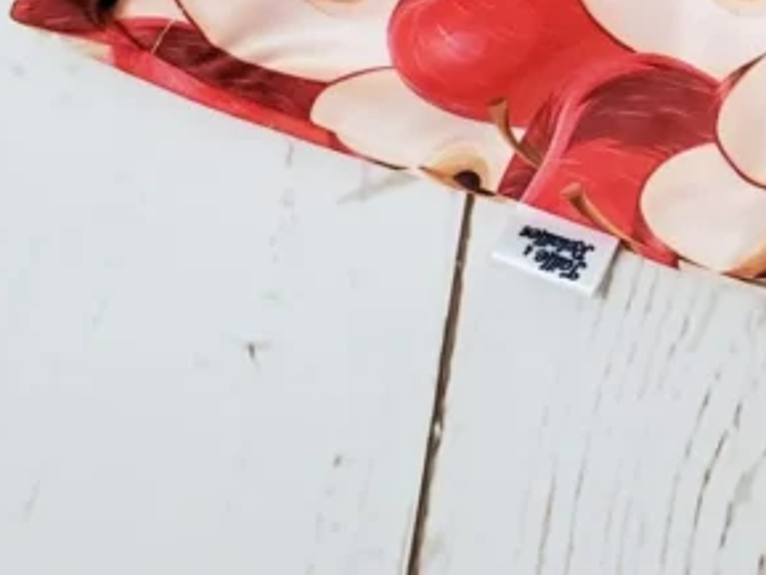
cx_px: 1195
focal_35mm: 92
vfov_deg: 15.6
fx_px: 2037
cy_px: -72
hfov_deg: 18.5
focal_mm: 4.3
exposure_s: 1/120
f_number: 2.4
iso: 250
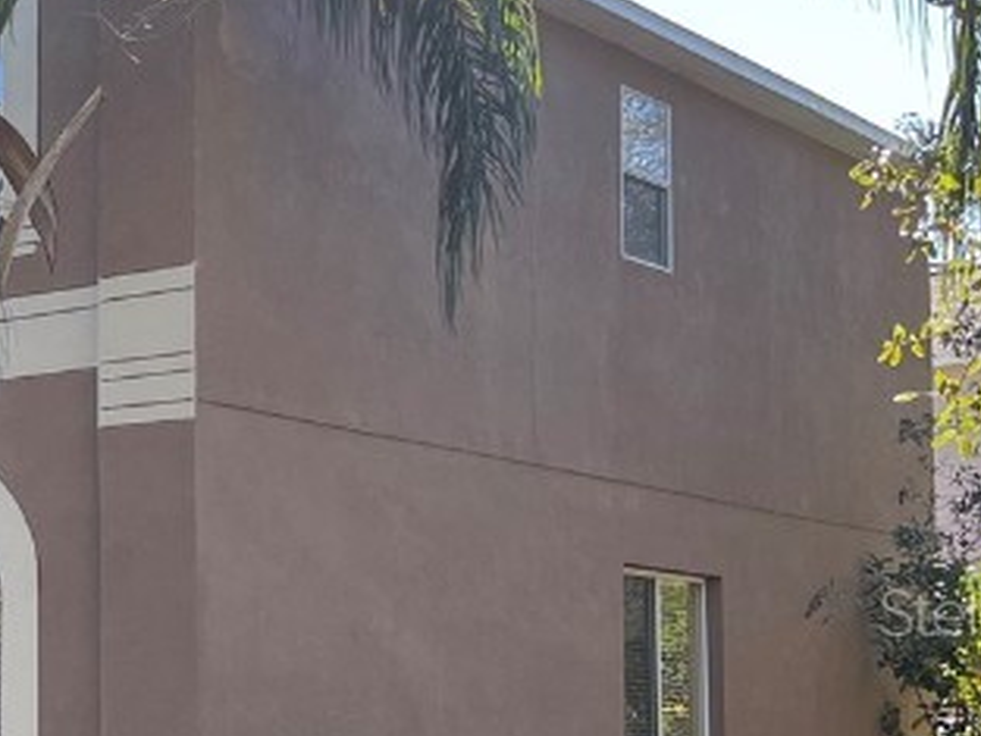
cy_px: 611
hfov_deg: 20.2
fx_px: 2410
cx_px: -429
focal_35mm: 85
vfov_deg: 17.2
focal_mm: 5.1
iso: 50
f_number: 1.6
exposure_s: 1/425
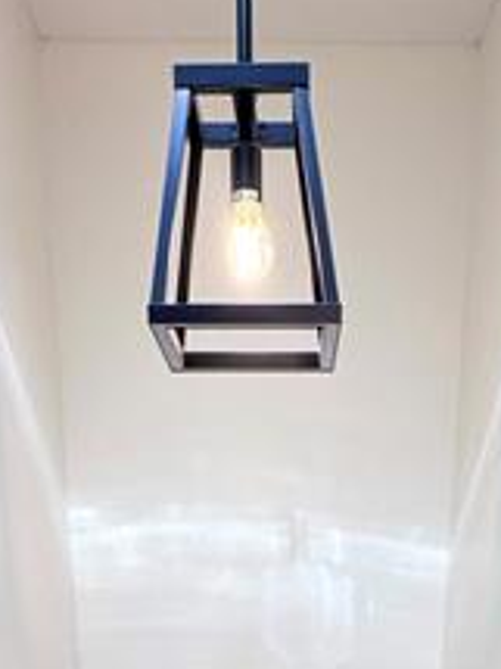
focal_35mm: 50
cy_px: 974
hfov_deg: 29.0
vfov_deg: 27.7
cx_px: 286
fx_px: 966
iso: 80
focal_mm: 2.22
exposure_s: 1/120
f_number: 2.2
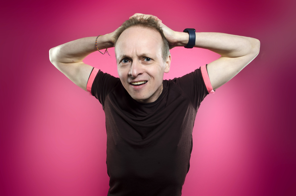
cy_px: 98
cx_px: 148
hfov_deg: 70.5
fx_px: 209
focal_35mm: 26
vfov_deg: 50.2
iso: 100
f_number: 11
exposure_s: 1/125
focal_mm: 17
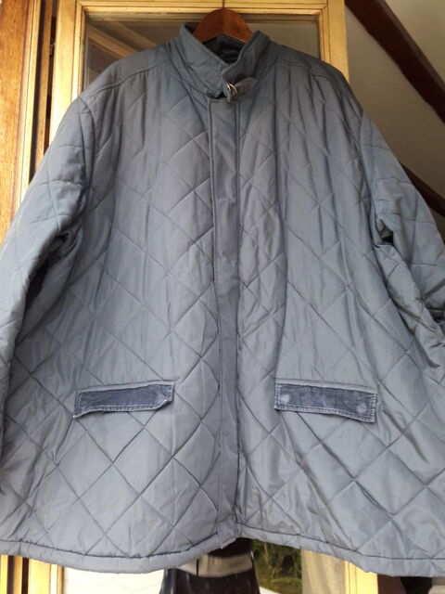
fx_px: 480
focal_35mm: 28
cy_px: 297
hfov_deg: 49.7
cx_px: 222
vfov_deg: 63.4
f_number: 1.9
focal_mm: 3.7
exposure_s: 1/33
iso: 125
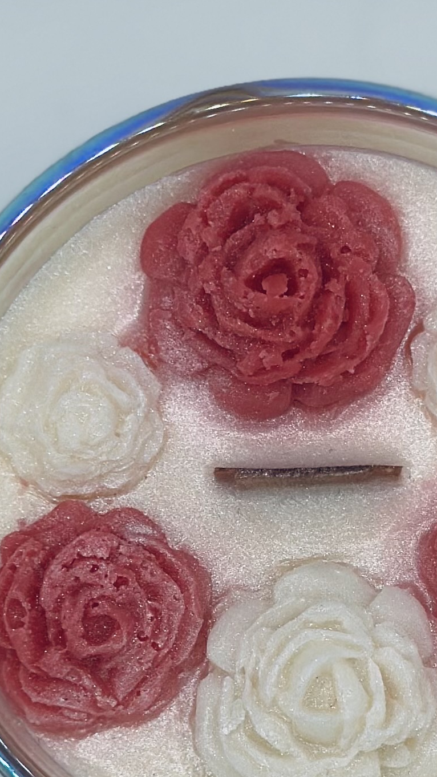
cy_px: 495
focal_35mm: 81
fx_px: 1669
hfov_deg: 14.9
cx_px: 303
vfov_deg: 26.1
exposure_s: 1/1517
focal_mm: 6.86
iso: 80
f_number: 1.78
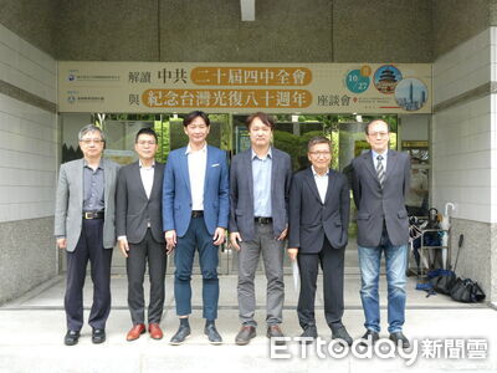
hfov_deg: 50.1
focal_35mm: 37
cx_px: 248
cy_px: 186
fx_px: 531
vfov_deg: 38.7
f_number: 3.7
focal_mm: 6.7
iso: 250
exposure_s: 1/80
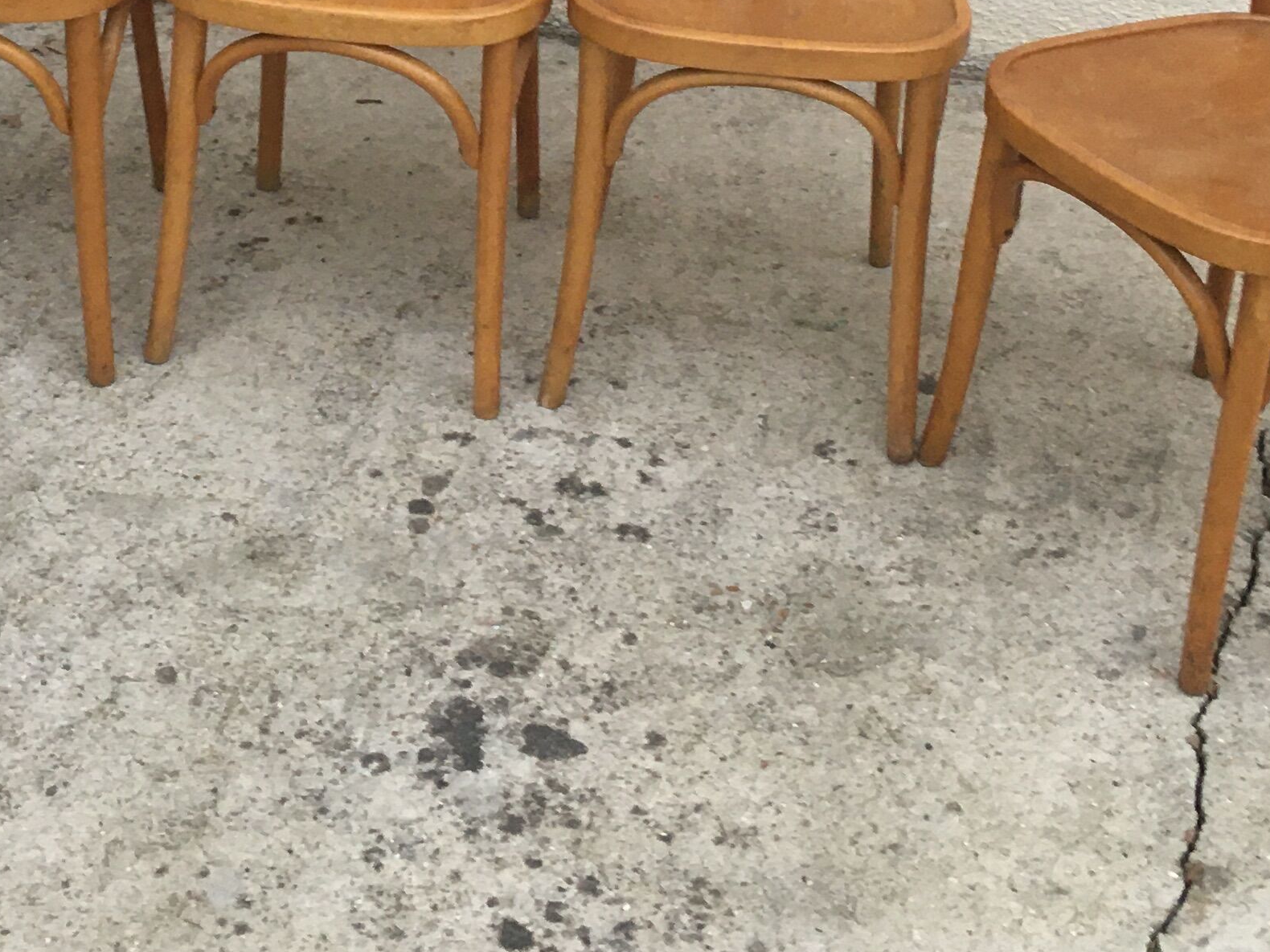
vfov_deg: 19.0
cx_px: 355
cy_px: -141
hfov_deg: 26.1
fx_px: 2715
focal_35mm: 74
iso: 100
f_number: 2.2
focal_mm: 4.15
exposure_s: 1/33
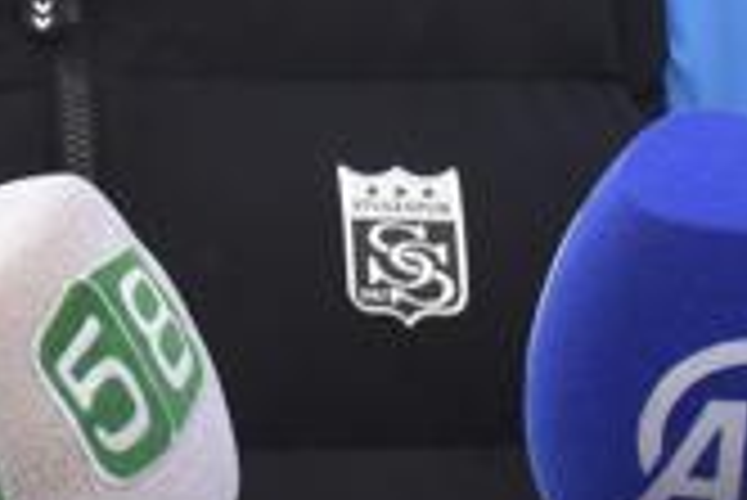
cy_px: -387
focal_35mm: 233
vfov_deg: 5.8
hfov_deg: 8.7
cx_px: -137
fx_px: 4839
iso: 500
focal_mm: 42
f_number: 8
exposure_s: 1/500
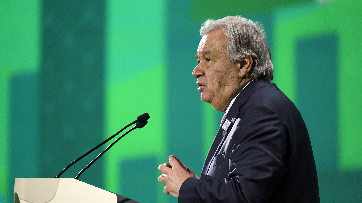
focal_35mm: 369
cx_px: 181
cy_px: 112
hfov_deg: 5.9
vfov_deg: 3.3
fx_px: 3542
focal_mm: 352
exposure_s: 1/100
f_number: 5.6
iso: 6400
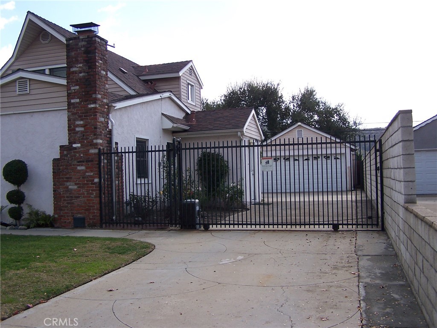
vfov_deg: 37.7
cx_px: 218
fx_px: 480
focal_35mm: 38
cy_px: 164
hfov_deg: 49.0
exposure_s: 1/750
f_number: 2.8
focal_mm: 6.3
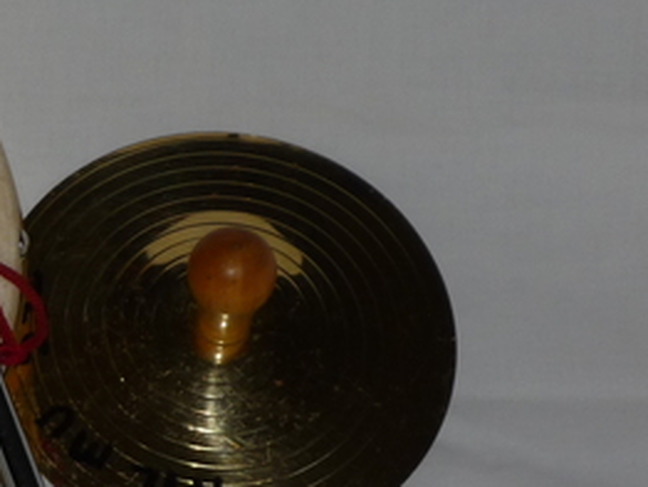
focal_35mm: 305
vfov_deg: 4.9
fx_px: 5715
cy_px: 287
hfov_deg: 6.4
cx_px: -317
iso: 100
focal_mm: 16.5
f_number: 5.1
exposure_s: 1/60
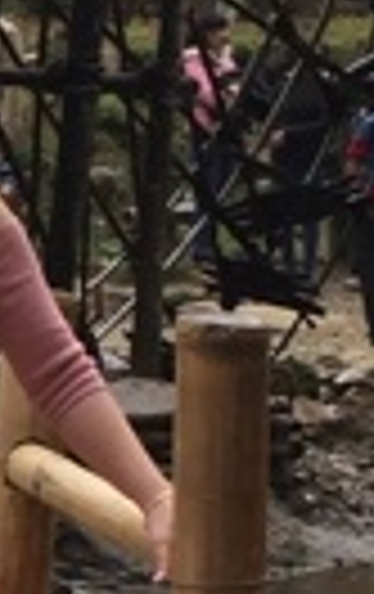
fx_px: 3865
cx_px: -748
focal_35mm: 238
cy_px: 868
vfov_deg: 8.6
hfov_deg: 5.2
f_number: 2.2
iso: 32
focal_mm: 4.15
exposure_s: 1/719
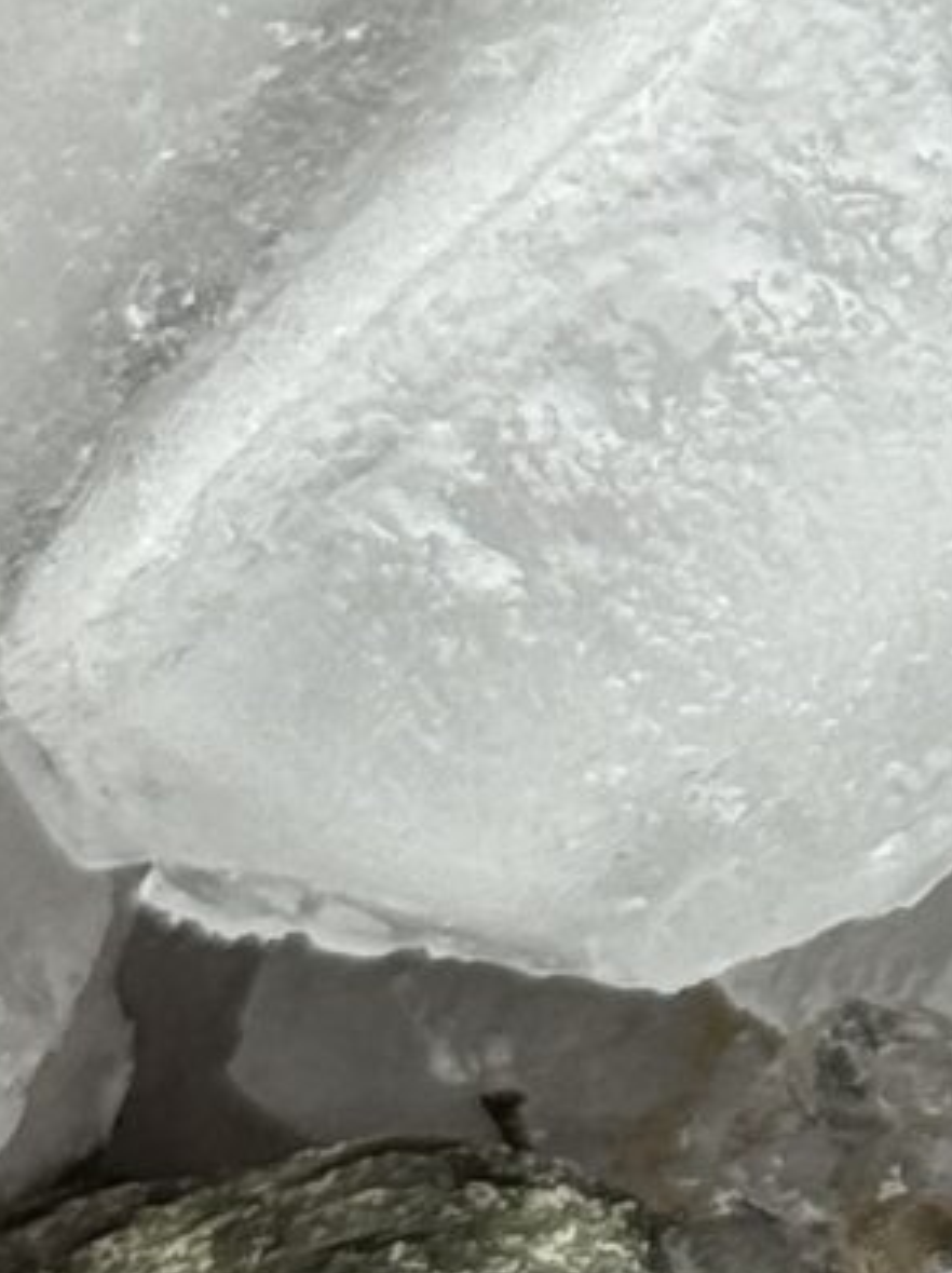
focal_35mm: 313
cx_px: 2885
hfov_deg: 4.5
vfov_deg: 6.3
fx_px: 11496
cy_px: -499
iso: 64
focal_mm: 6.76
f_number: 1.78
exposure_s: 1/802
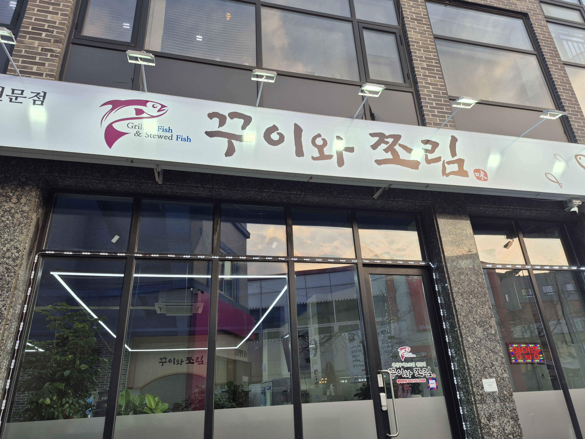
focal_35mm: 23
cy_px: 220
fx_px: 389
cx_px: 292
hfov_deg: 73.9
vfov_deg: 58.9
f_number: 1.8
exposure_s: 1/272
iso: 25
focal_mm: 5.4
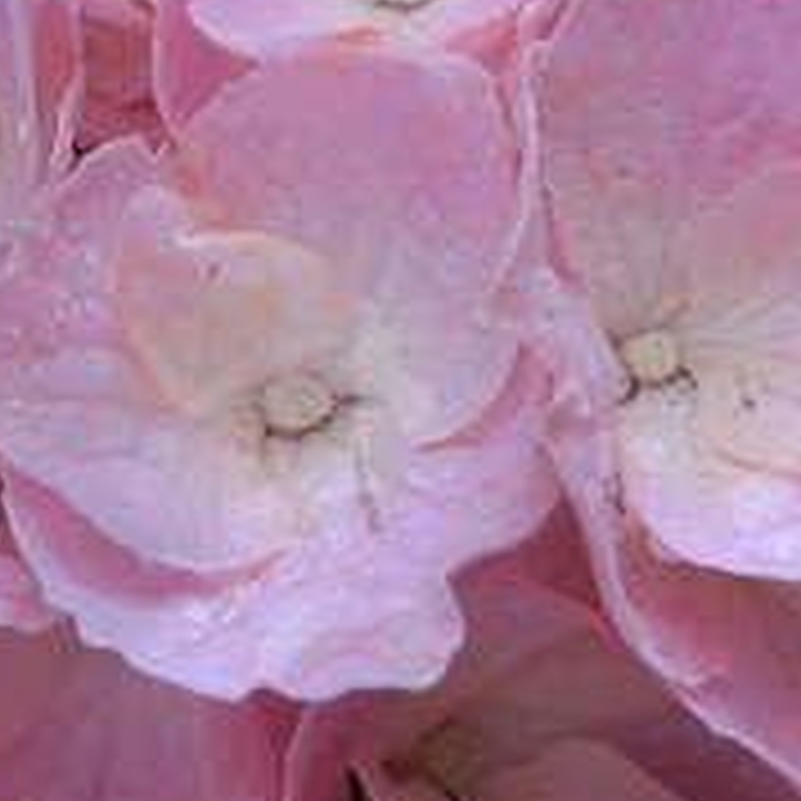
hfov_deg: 18.5
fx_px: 2435
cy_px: 430
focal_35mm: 93
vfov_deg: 18.7
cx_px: 146
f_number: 4.1
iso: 100
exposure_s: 1/125
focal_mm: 6.5
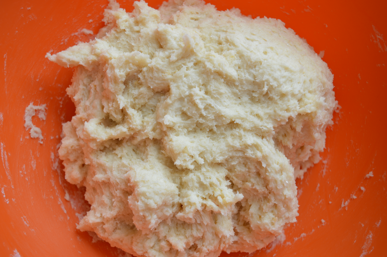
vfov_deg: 35.4
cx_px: 194
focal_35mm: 38
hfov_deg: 51.3
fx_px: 403
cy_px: 128
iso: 110
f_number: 4
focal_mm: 25
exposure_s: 1/40
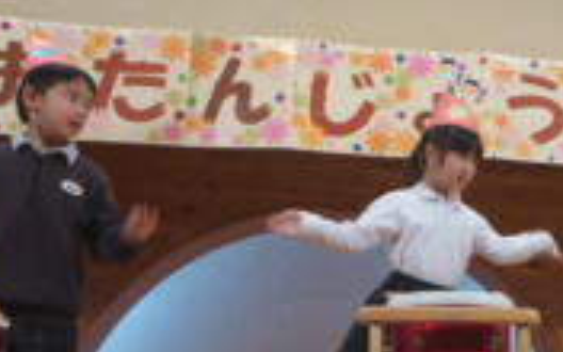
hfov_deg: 32.5
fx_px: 905
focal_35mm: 59
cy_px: 237
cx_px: 525
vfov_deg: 21.9
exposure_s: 1/50
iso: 400
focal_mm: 4.9
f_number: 3.3
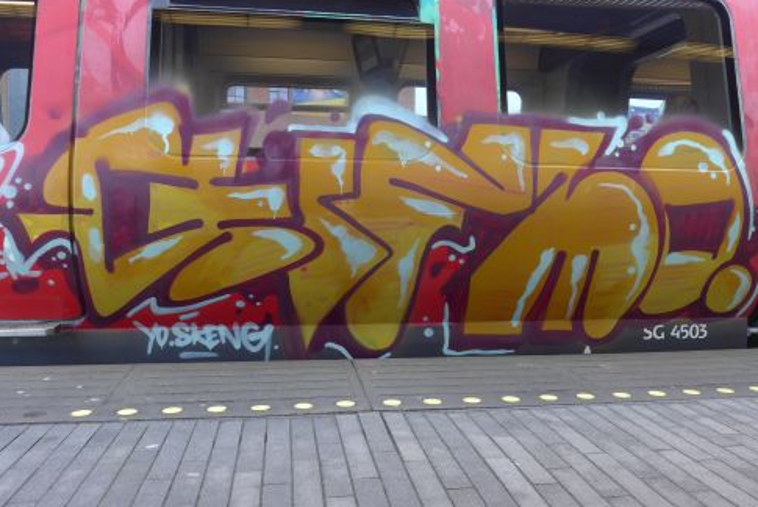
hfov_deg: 61.9
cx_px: 388
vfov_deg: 43.6
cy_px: 225
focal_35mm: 30
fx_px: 632
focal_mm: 6
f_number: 4
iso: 400
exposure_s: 1/60
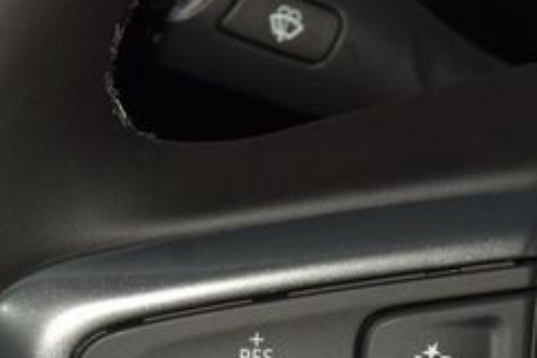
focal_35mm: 276
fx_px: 4117
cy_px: 452
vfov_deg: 5.0
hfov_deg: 7.5
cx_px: 358
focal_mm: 70
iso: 100
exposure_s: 1/125
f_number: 8
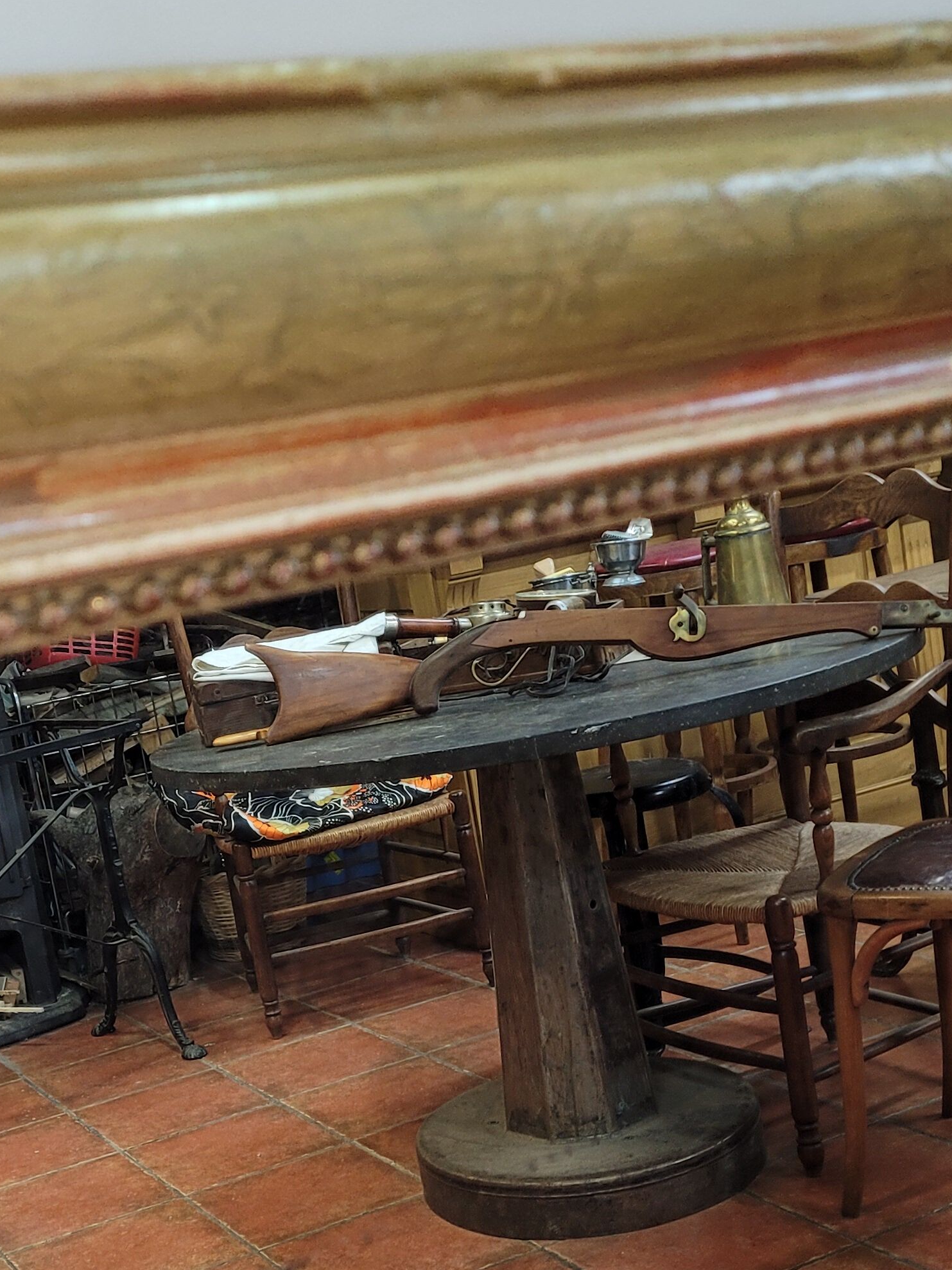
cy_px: 870
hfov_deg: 27.2
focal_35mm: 53
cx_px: 257
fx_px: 1944
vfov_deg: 35.7
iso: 125
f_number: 1.8
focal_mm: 5.4
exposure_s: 1/25
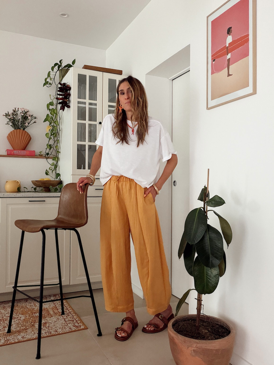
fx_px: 317
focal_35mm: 30
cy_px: 182
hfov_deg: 46.8
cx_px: 137
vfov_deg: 60.0
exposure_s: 1/60
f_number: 1.9
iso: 200
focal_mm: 2.71
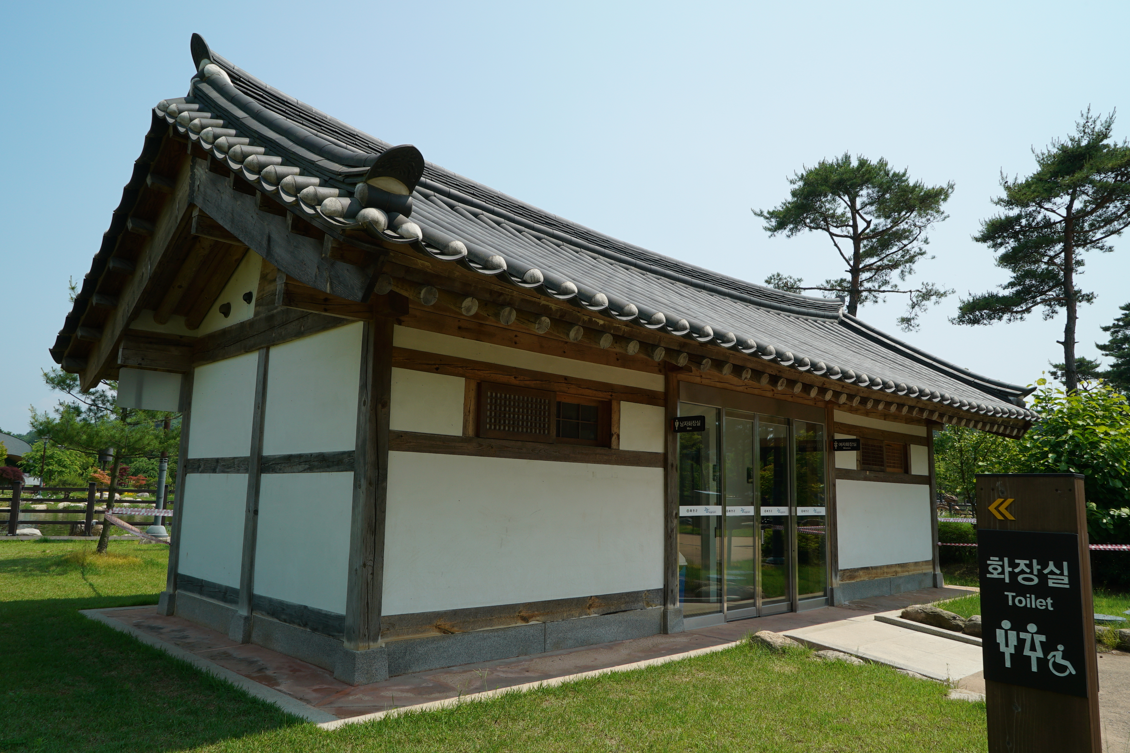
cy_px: 380
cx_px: 563
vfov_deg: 51.3
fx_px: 785
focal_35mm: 25
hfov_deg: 71.5
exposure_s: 1/125
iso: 200
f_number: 18
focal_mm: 24
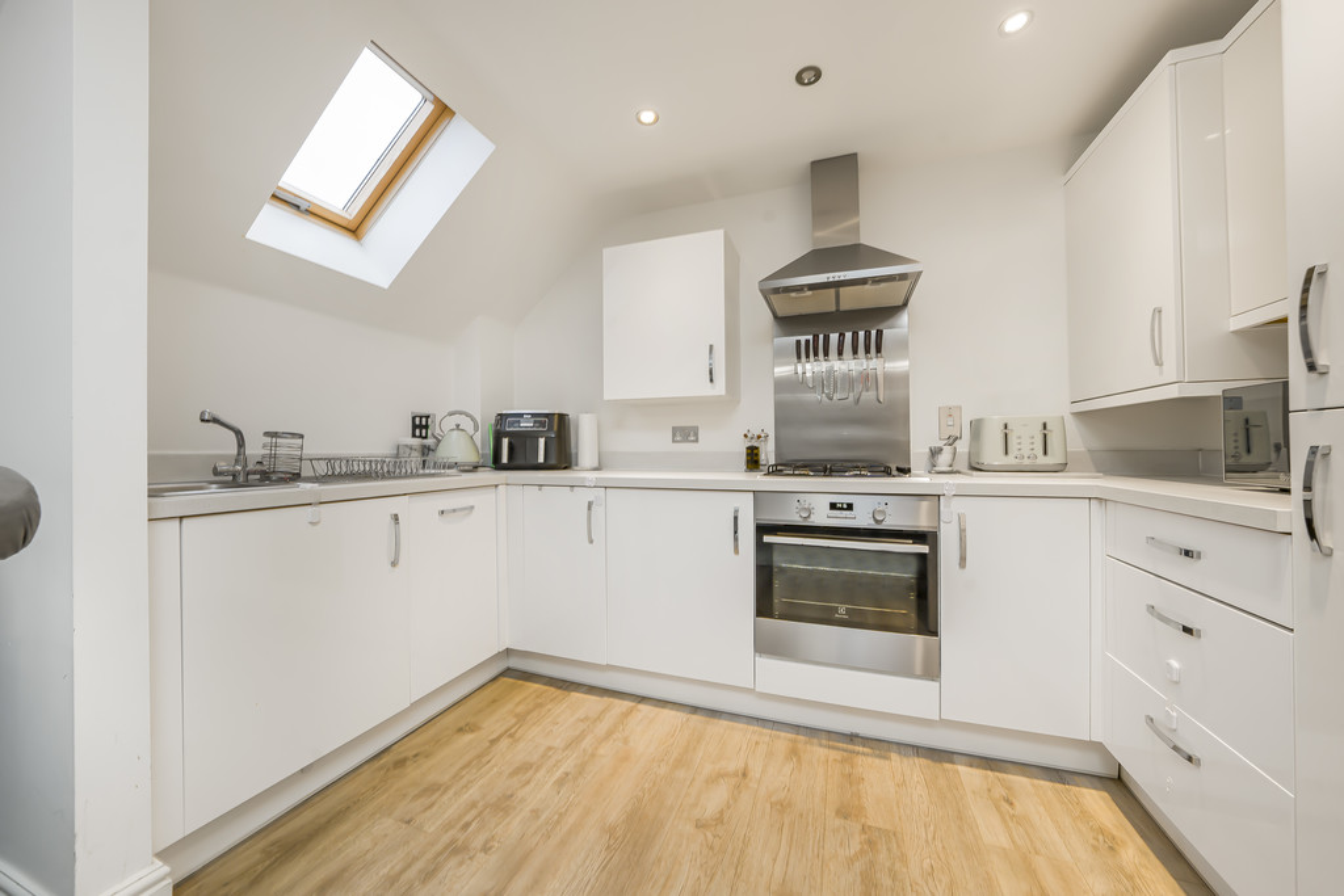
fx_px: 448
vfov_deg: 90.0
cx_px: 672
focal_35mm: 12
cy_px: 448
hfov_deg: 112.6
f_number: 9
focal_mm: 12
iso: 320
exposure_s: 1/6
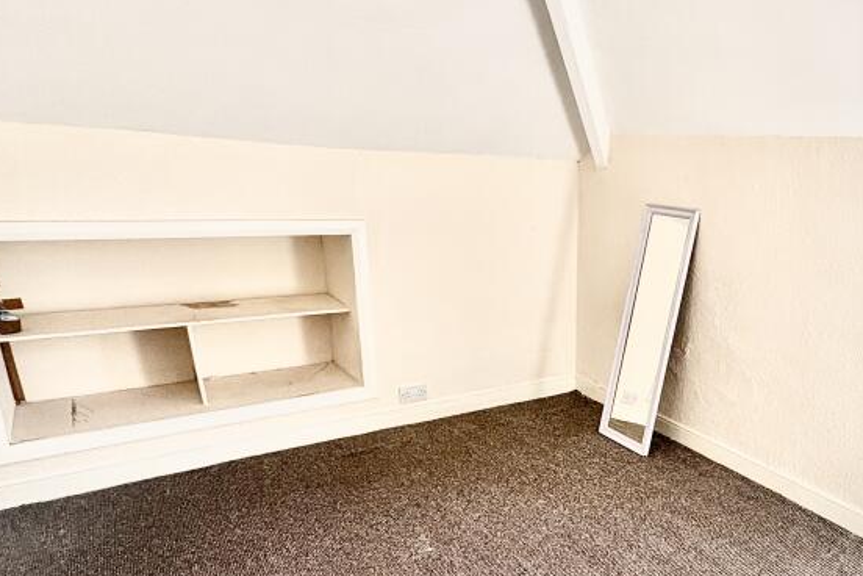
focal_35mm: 27
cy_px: 373
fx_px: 647
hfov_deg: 62.8
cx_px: 664
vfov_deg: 47.3
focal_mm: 2.22
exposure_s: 1/99
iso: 160
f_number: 2.2
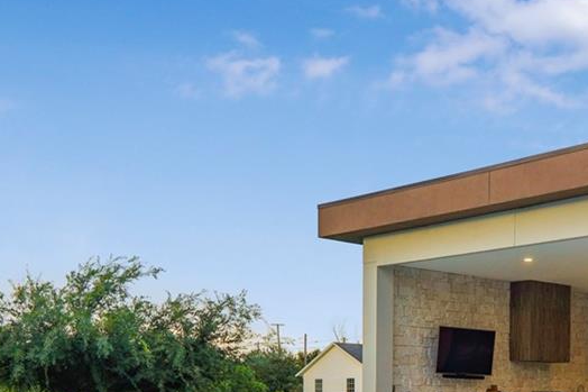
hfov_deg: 35.2
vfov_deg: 23.4
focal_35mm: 55
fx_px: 898
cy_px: 411
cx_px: 467
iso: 100
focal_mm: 12
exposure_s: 1/100
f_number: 3.5
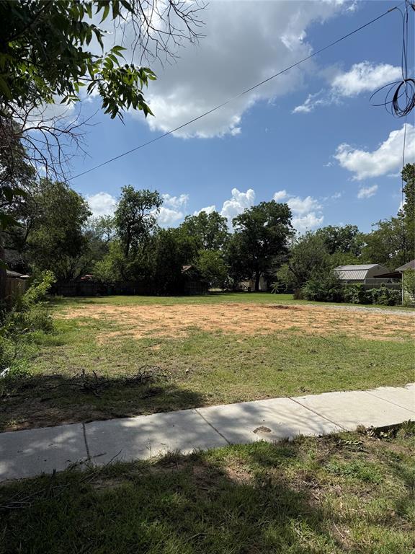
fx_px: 384
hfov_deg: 56.8
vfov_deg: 71.6
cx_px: 208
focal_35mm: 24
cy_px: 277
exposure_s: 1/6711
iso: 80
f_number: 1.78
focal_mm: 6.76
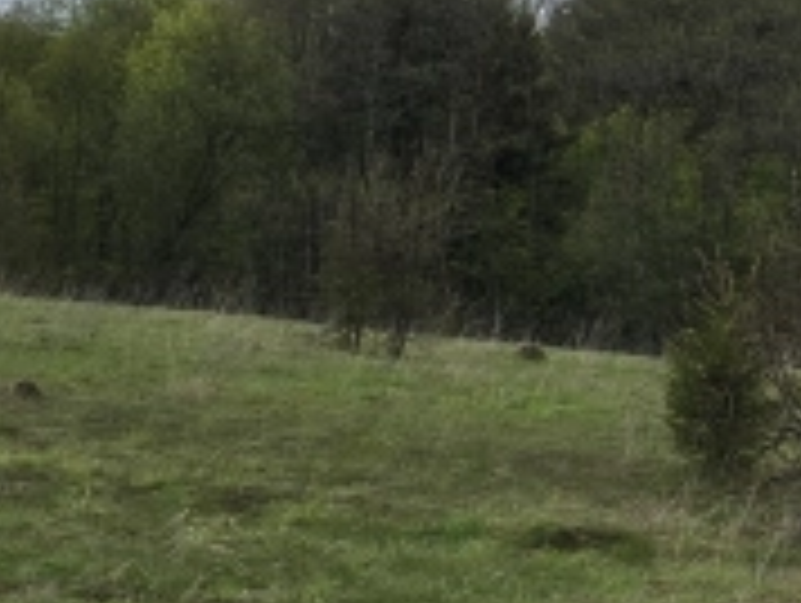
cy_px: -25
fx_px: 3754
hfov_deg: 10.7
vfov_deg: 9.1
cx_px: 1822
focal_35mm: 162
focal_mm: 6.3
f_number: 1.7
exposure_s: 1/773
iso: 12
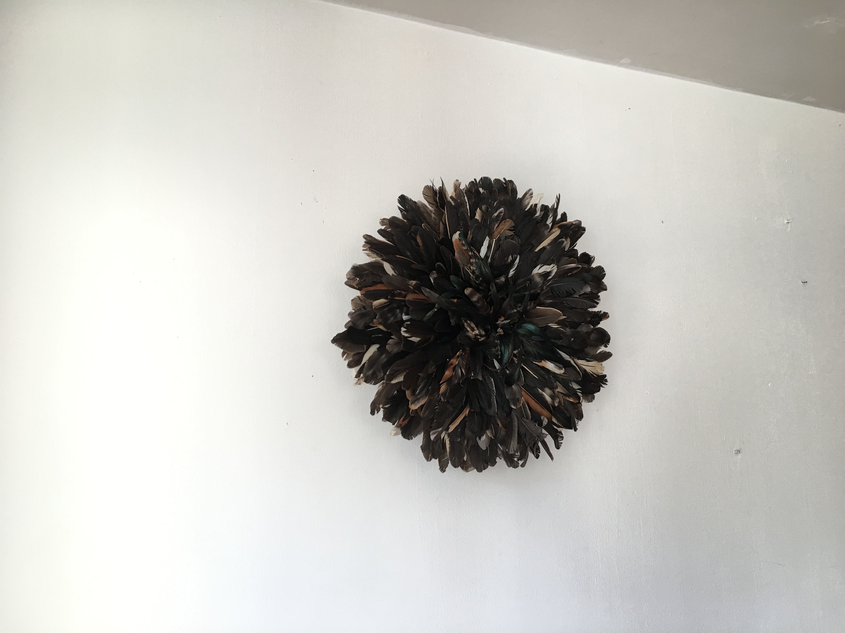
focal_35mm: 29
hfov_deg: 61.7
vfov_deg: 48.2
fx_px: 708
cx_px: 422
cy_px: 316
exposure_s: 1/17
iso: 40
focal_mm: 4.15
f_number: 2.2
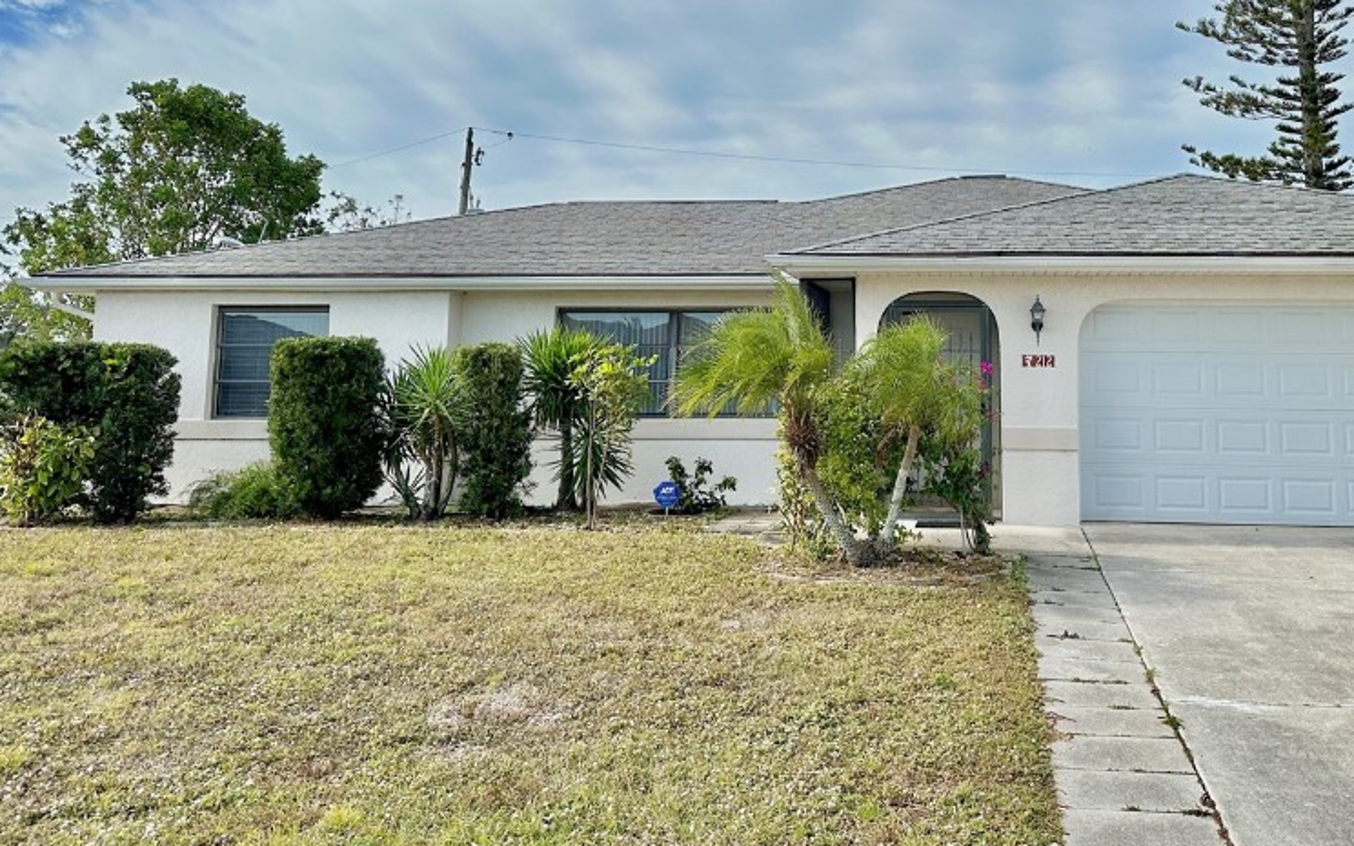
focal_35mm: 35
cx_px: 906
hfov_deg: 54.2
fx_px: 1292
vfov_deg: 35.6
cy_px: 229
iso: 80
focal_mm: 6.86
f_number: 1.78
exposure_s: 1/3861
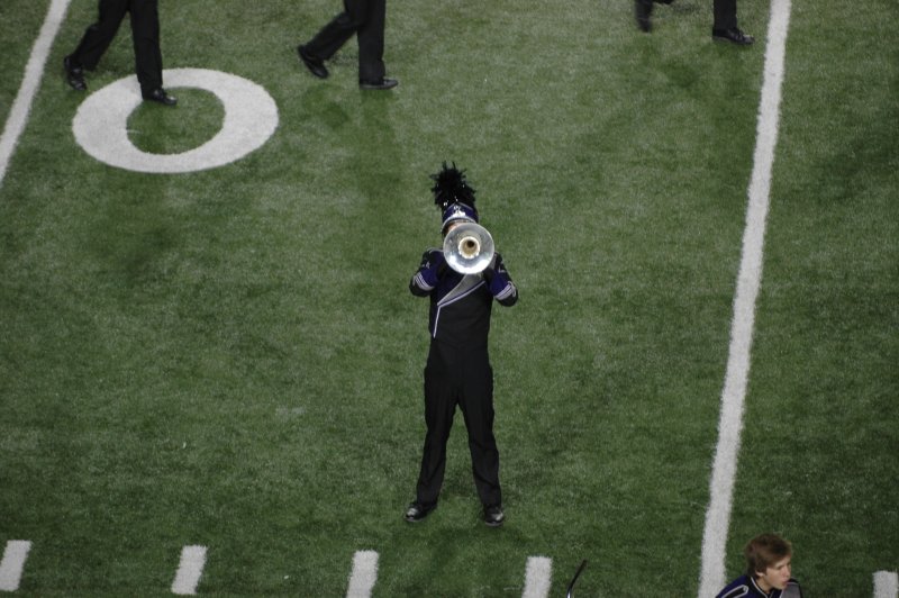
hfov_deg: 6.9
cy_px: 299
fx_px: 7485
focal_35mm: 300
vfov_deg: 4.6
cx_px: 450
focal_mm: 200
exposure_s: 1/60
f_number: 2.8
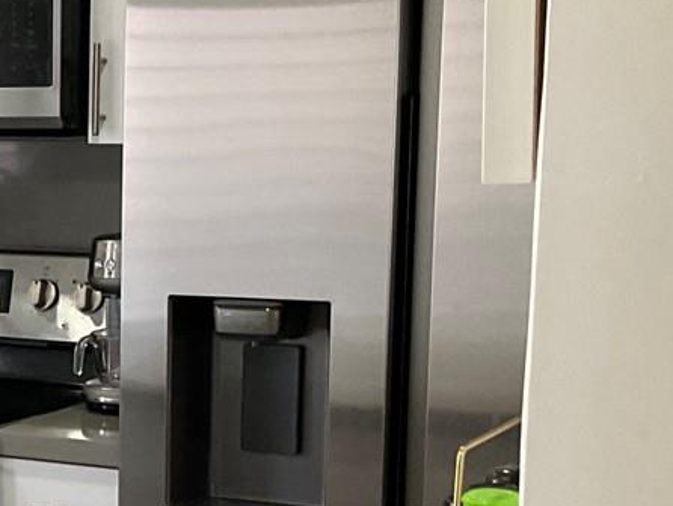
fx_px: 2023
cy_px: 426
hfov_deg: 17.4
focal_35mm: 104
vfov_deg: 14.1
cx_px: -267
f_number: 1.8
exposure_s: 1/60
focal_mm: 3
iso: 80
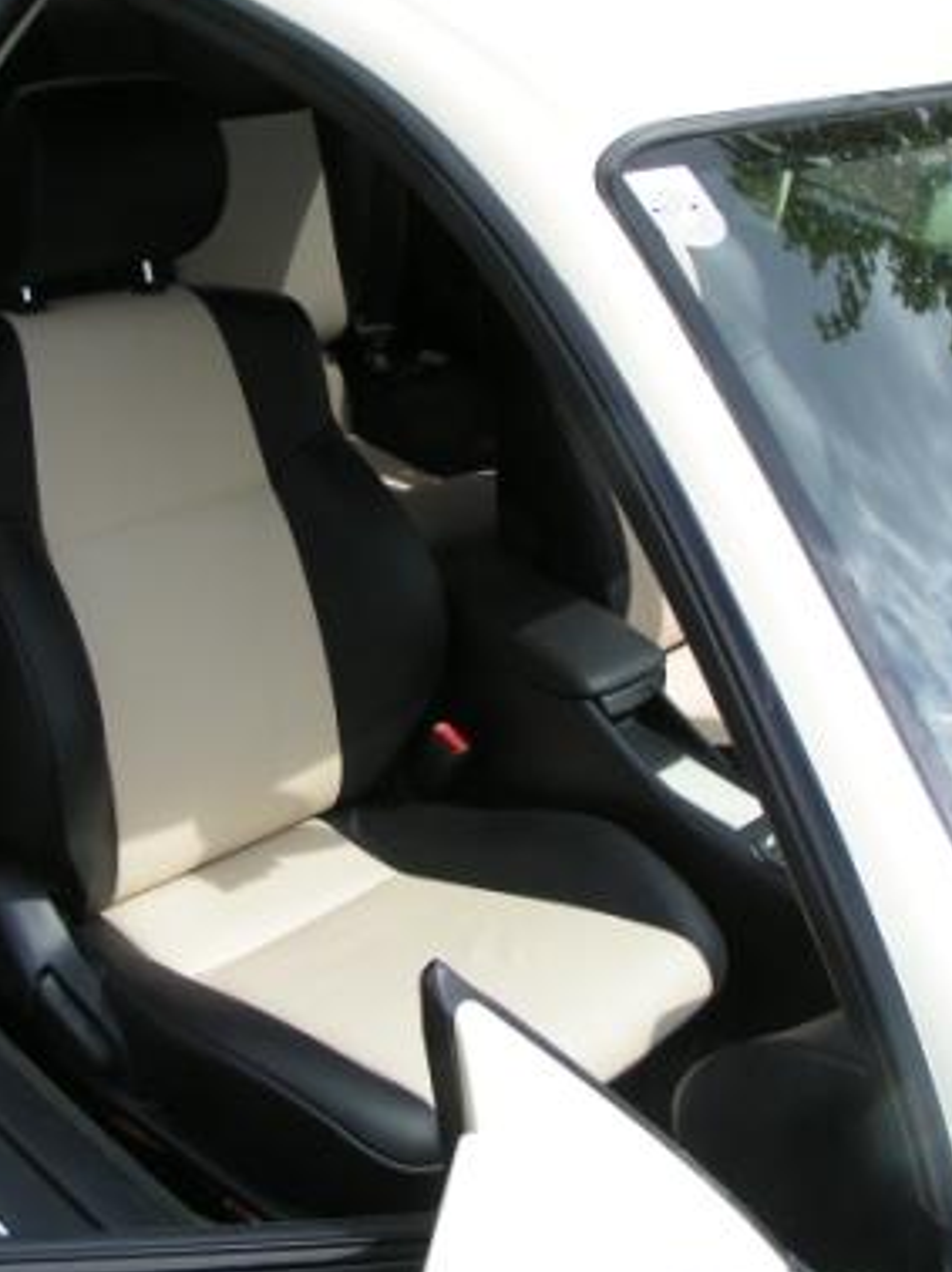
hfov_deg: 28.5
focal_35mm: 51
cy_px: 538
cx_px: 478
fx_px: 1872
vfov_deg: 37.4
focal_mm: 6.6
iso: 50
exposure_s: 1/400
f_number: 5.6
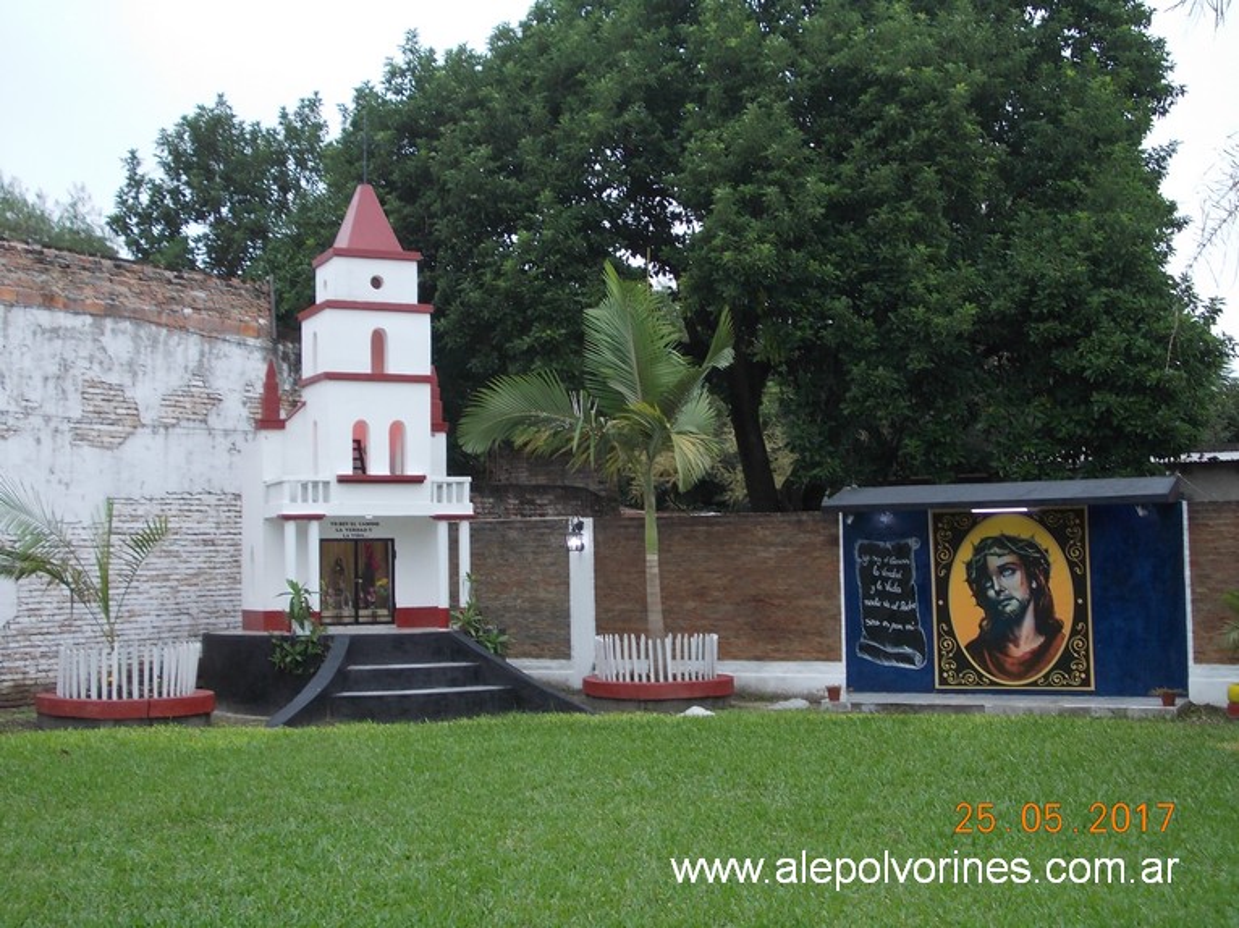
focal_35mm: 51
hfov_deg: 37.5
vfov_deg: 28.5
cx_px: 620
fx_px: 1825
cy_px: 464
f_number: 3.6
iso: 80
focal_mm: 7.2
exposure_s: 1/40
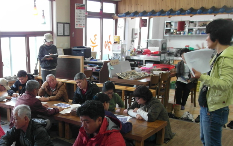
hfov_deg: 45.6
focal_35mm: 42
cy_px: 111
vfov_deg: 30.0
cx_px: 59
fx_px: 267
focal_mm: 5.2
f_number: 2.5
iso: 160
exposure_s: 1/30
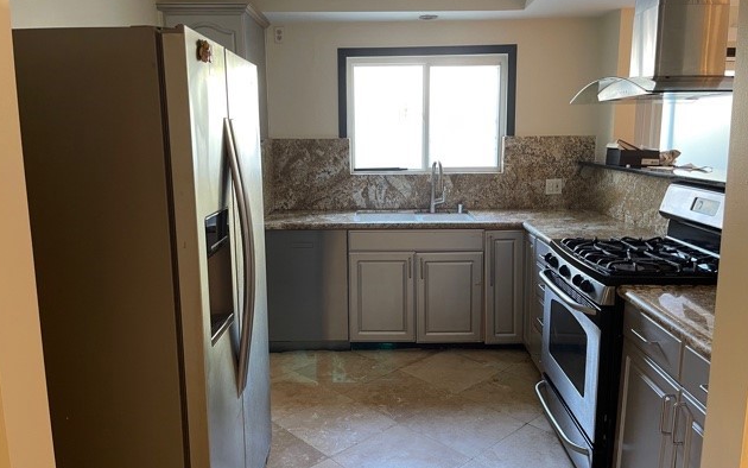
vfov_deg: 44.5
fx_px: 571
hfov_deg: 66.5
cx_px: 369
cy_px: 220
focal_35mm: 28
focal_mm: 5.1
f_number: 1.6
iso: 200
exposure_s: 1/60
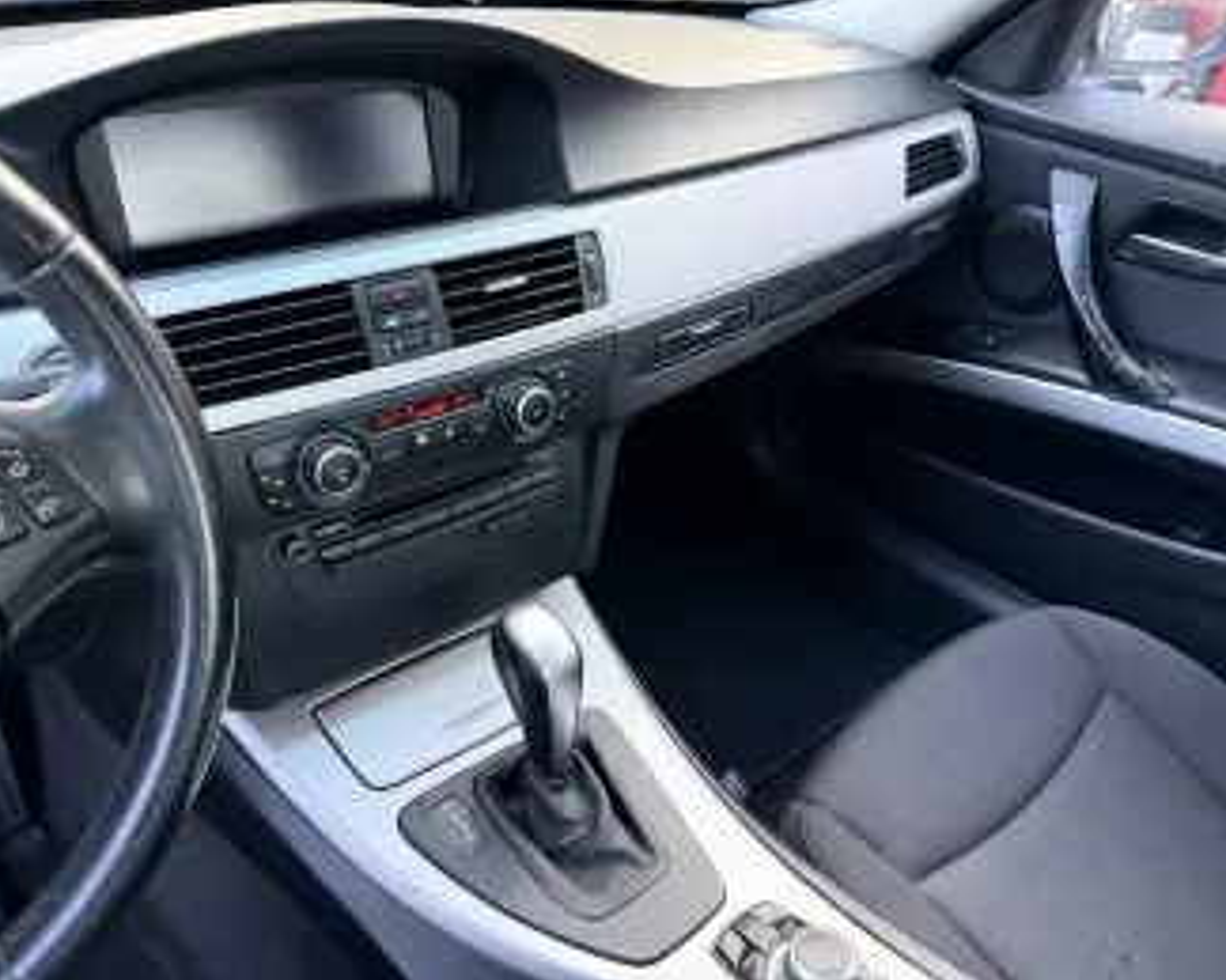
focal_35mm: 26
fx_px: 943
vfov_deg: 54.9
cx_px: 579
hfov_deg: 66.0
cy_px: 473
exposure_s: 1/83
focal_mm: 6.76
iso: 200
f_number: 1.78
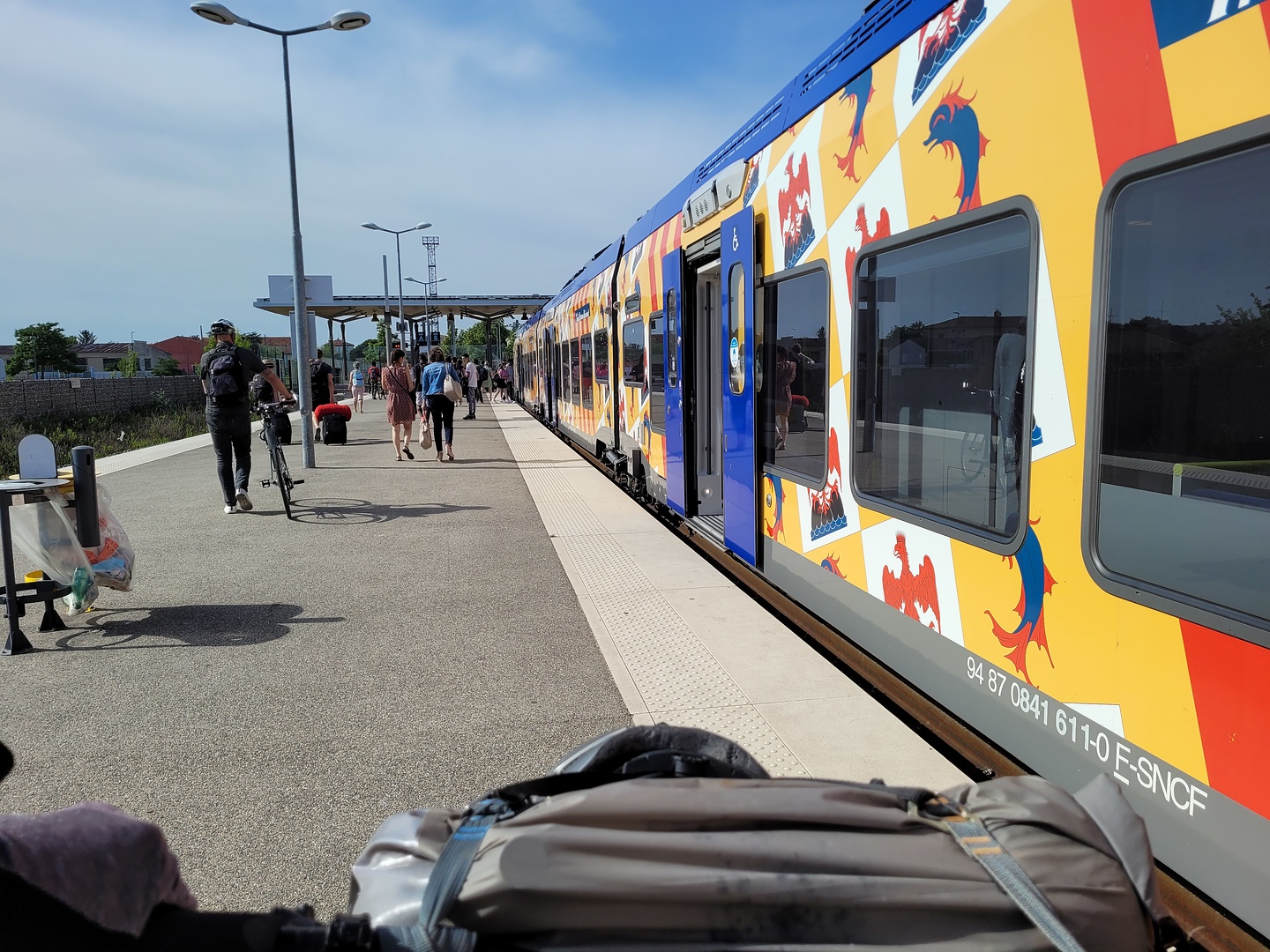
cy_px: 476
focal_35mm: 26
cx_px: 635
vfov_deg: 53.1
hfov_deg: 67.3
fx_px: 954
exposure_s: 1/3291
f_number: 1.8
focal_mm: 5.4
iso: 40
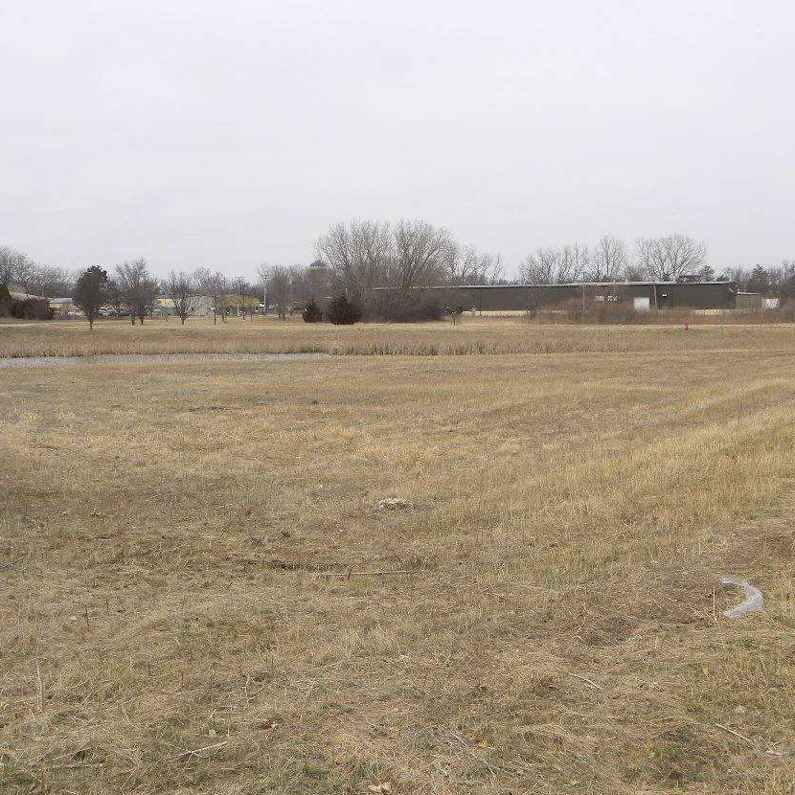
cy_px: 415
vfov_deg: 37.5
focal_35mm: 45
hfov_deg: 37.5
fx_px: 1169
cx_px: 412
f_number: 5
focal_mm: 5.9
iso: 64
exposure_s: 1/346
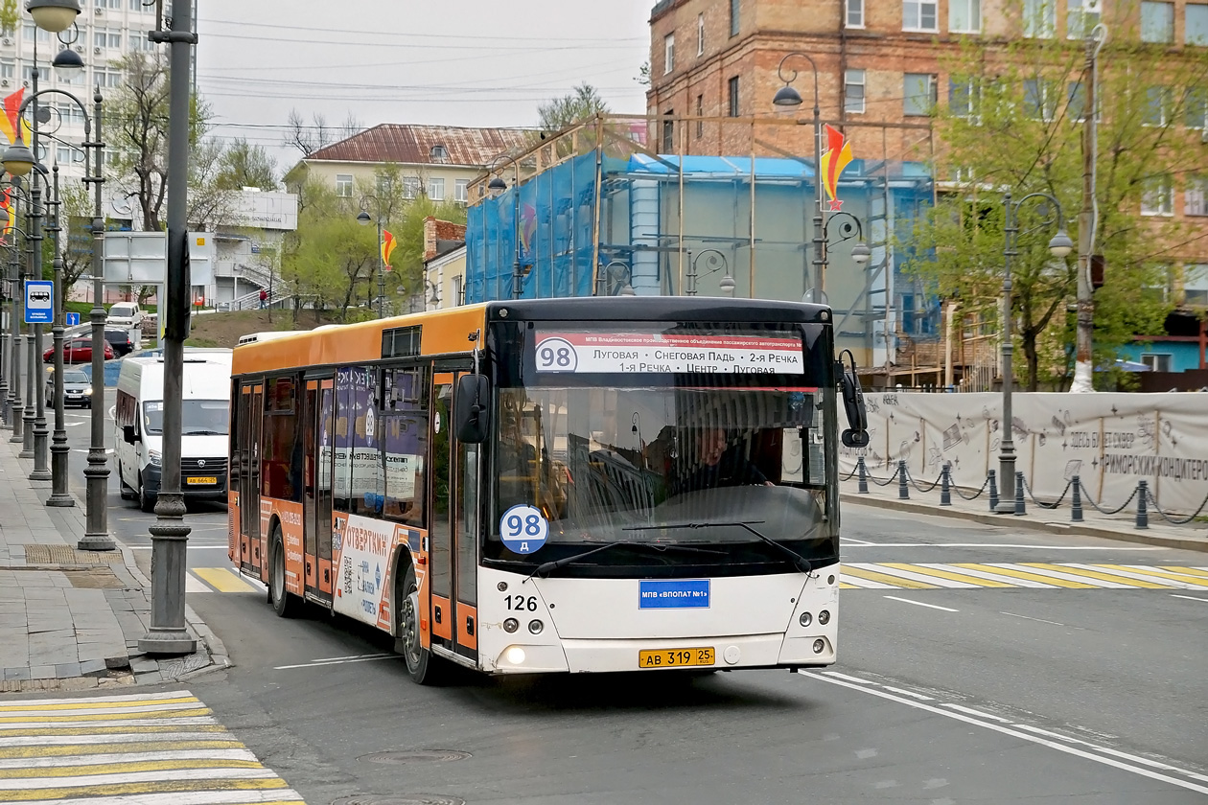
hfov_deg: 33.4
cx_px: 604
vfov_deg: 22.6
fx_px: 2013
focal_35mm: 60
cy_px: 402
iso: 400
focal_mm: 40
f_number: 4.5
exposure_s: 1/320
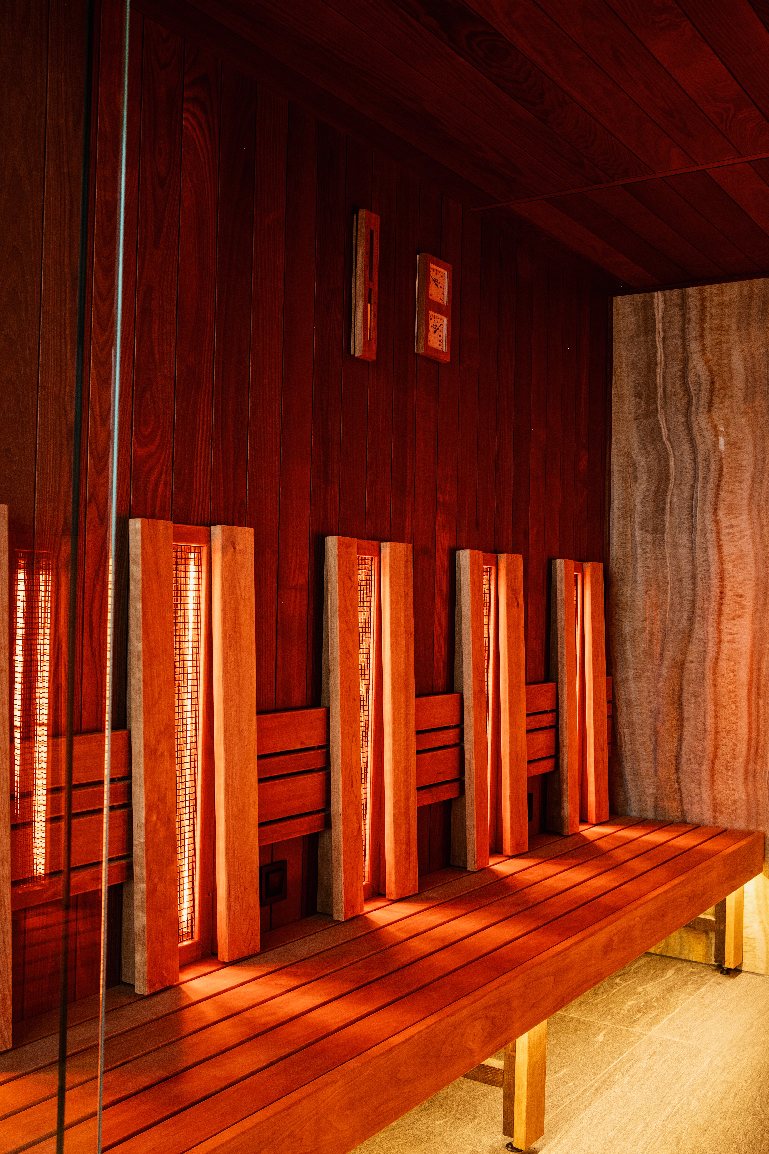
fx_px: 1153
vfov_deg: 53.1
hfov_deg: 36.9
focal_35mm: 36
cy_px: 577
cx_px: 384
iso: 320
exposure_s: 1/8
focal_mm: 24.2
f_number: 8
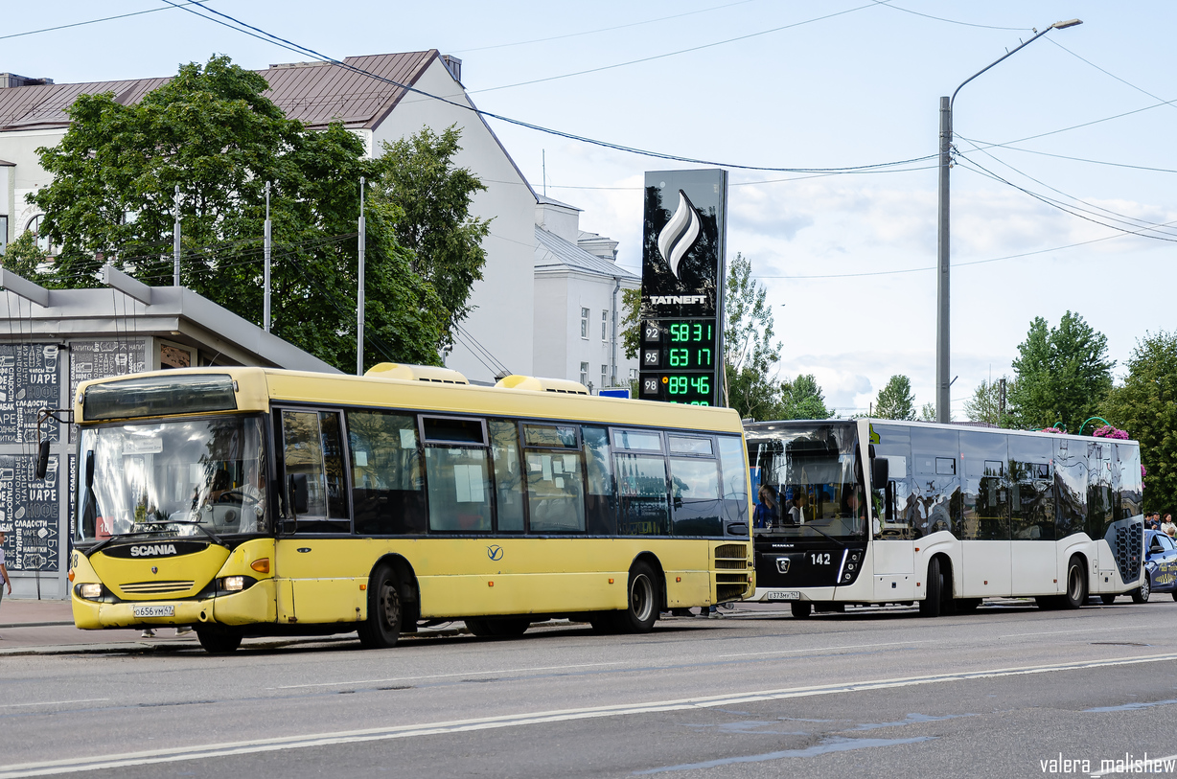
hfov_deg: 26.0
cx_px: 588
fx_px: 2545
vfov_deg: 17.4
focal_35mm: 78
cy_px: 390
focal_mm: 52
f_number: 5
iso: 450
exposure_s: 1/640
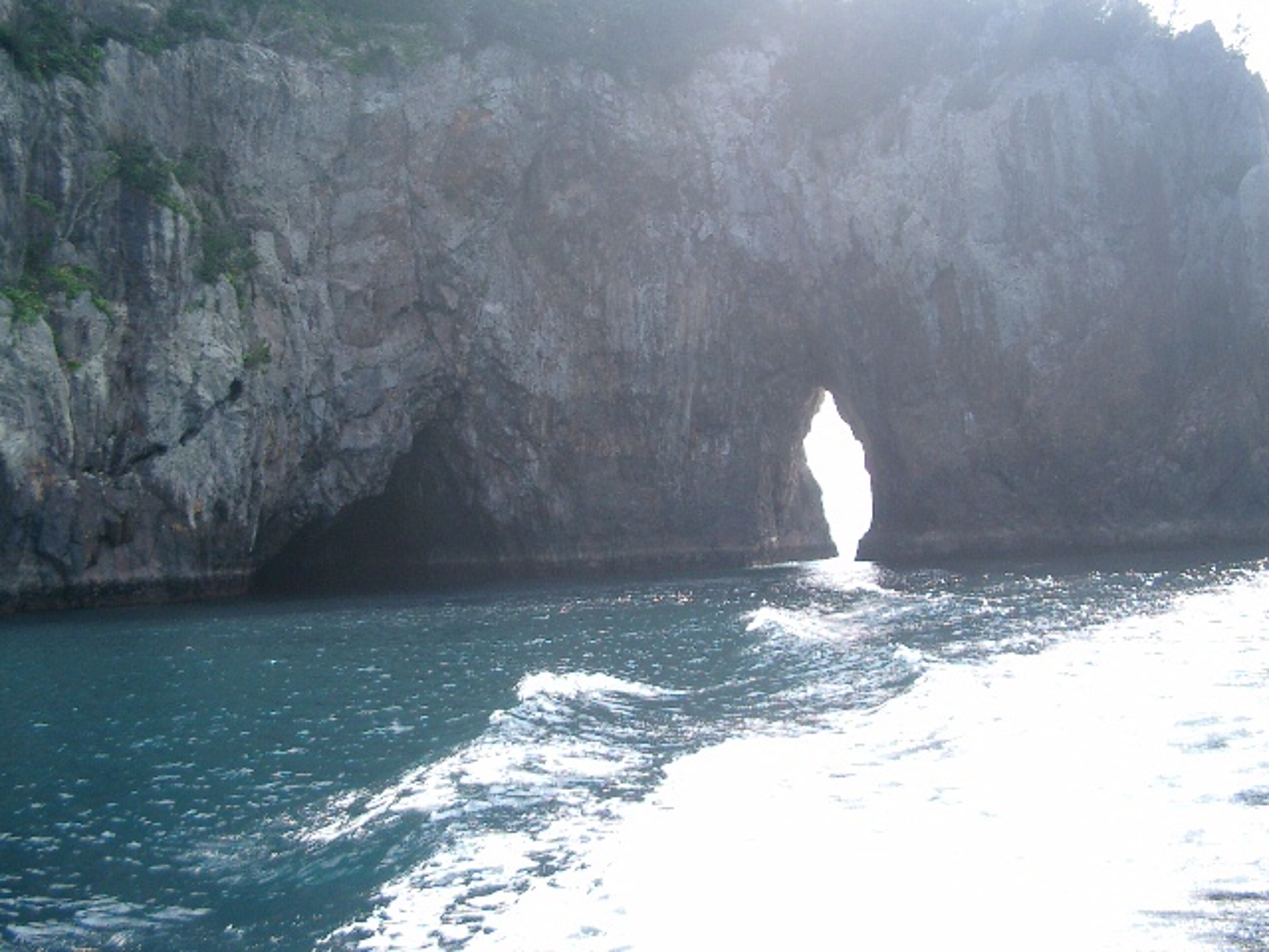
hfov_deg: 50.1
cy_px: 476
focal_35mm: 37
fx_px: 1356
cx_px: 634
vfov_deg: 38.7
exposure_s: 1/800
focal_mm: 7.6
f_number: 2.6
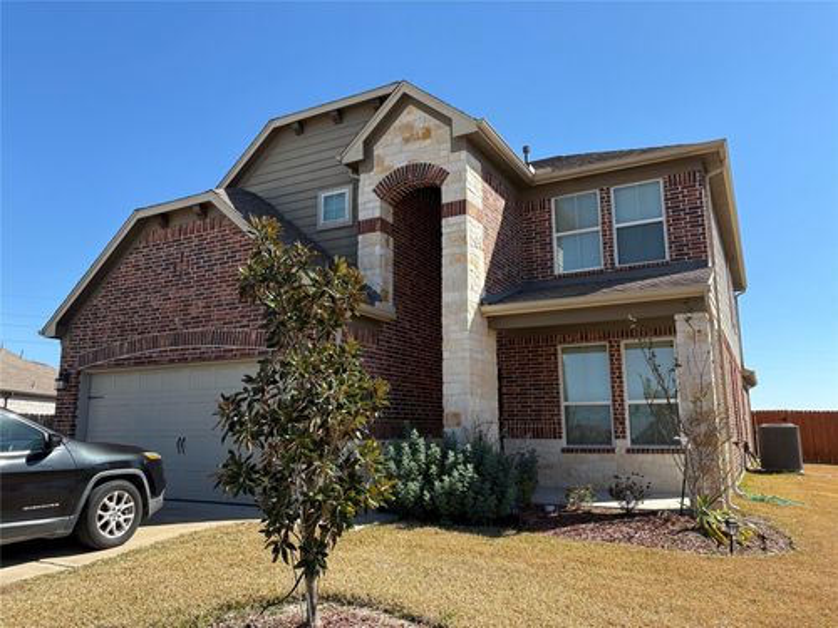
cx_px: 419
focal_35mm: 26
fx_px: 629
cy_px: 314
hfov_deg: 67.3
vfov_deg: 53.1
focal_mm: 5.96
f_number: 1.6
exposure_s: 1/1848
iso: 50
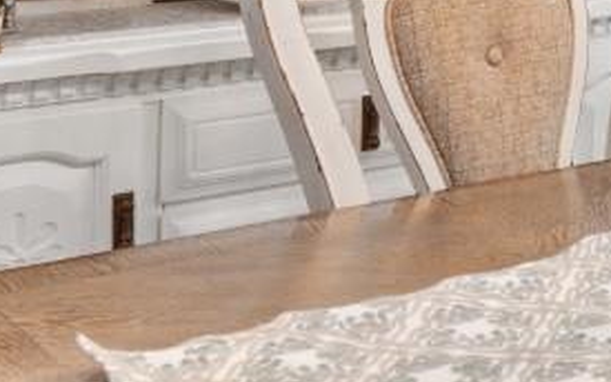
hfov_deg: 20.4
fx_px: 1499
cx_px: 862
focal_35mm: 90
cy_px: -213
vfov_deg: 13.6
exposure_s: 1/8
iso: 100
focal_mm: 10
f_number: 4.5
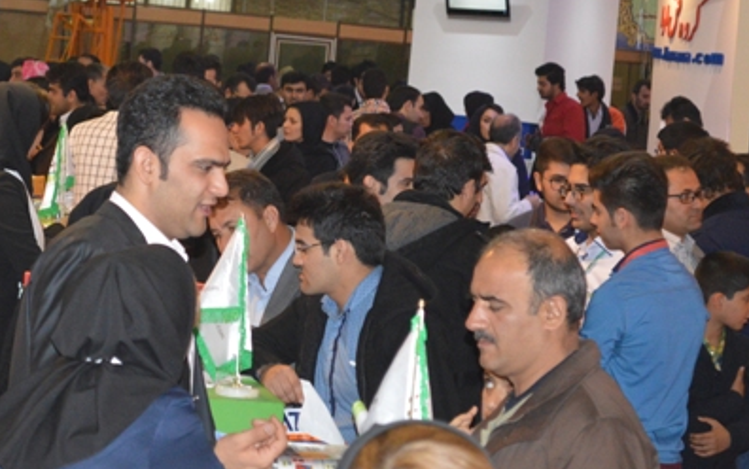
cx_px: 178
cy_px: 113
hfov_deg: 15.3
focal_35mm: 136
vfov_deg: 9.6
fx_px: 2774
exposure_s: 1/60
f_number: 5.6
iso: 2200
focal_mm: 55
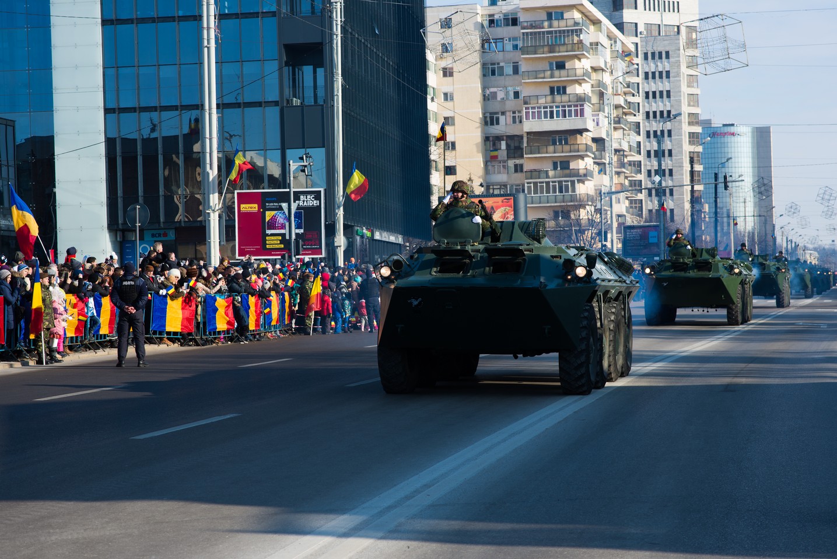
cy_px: 280
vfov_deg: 16.1
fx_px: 1977
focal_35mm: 85
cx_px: 418
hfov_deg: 23.9
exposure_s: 1/250
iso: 100
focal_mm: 85
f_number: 9
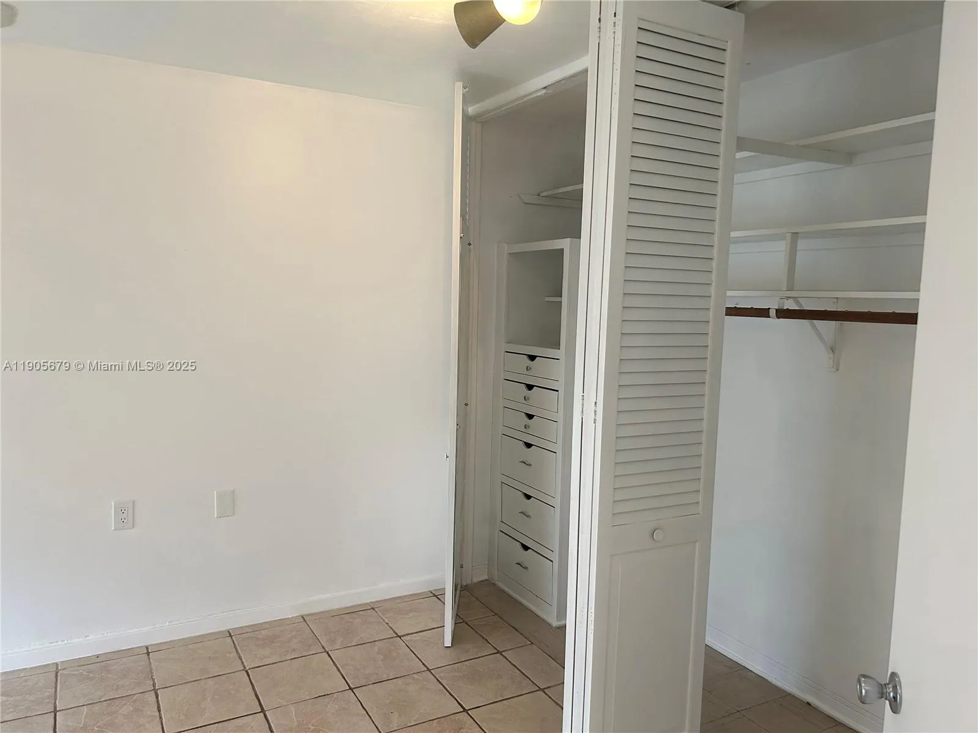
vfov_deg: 53.1
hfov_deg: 67.3
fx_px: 735
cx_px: 489
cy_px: 366
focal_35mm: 26
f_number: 1.5
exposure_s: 1/120
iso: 125
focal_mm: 5.7
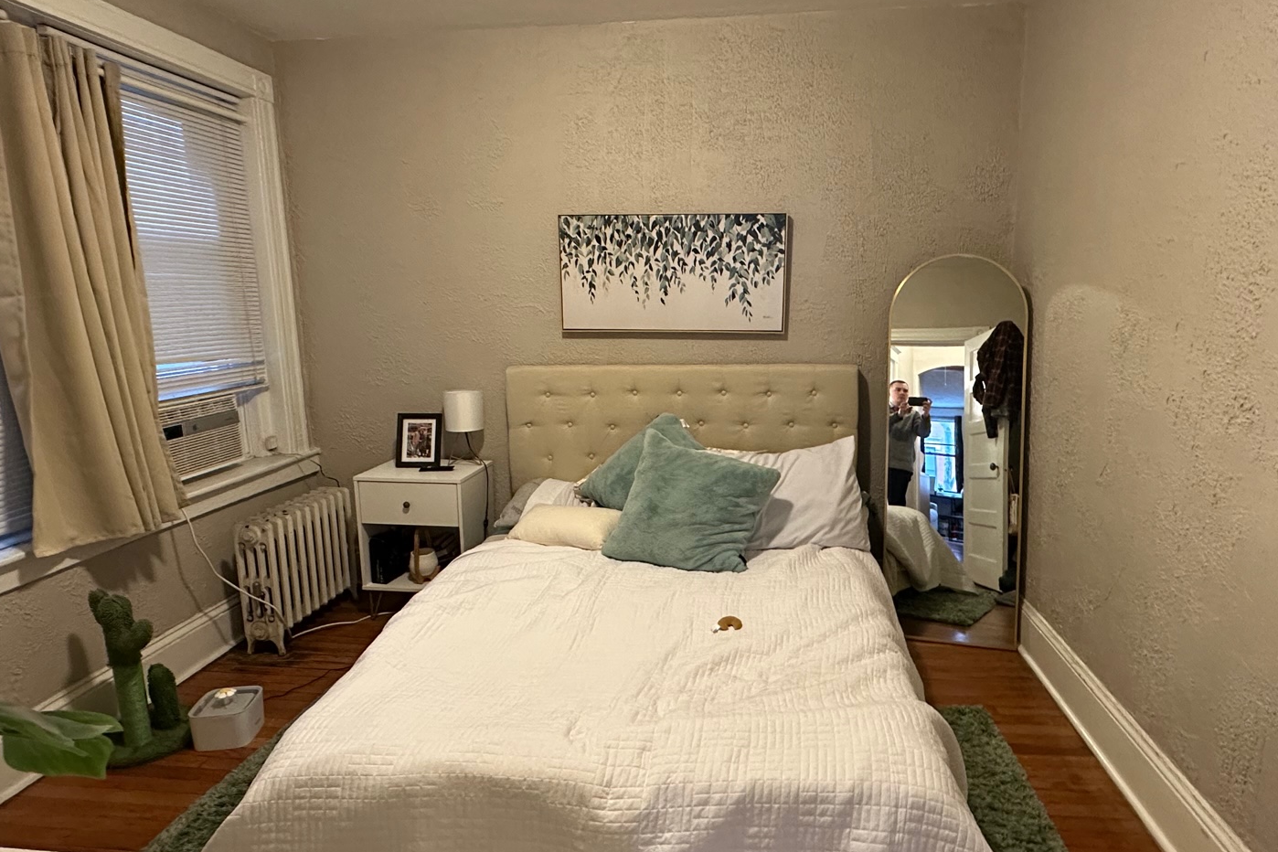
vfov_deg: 59.5
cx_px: 680
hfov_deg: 81.1
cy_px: 438
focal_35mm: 21
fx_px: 745
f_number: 2.2
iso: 640
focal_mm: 2.22
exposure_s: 1/60
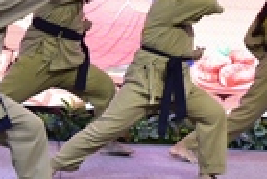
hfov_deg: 13.3
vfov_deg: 9.2
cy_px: 42
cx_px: 319
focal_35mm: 150
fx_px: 1114
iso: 1000
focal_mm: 32
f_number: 4
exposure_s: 1/60
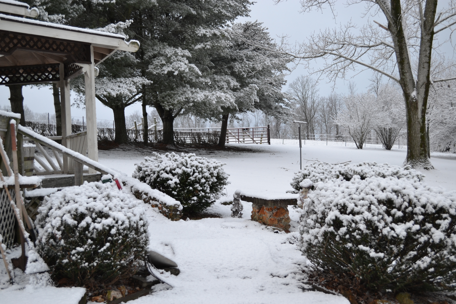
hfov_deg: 41.1
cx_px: 228
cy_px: 152
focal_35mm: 48
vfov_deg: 28.1
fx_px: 608
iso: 400
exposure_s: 1/60
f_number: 4.8
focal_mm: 32
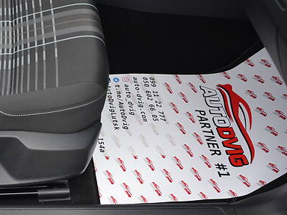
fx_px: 448
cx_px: 44
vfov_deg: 27.0
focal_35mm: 54
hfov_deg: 34.1
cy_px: 108
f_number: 3.5
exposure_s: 1/50
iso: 800
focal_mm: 18
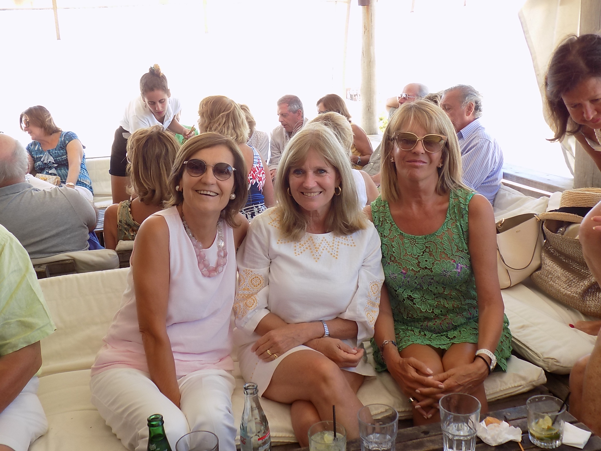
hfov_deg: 54.0
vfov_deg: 41.8
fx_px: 590
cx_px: 300
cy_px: 226
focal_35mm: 34
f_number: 3.4
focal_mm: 6.1
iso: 80
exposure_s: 1/60
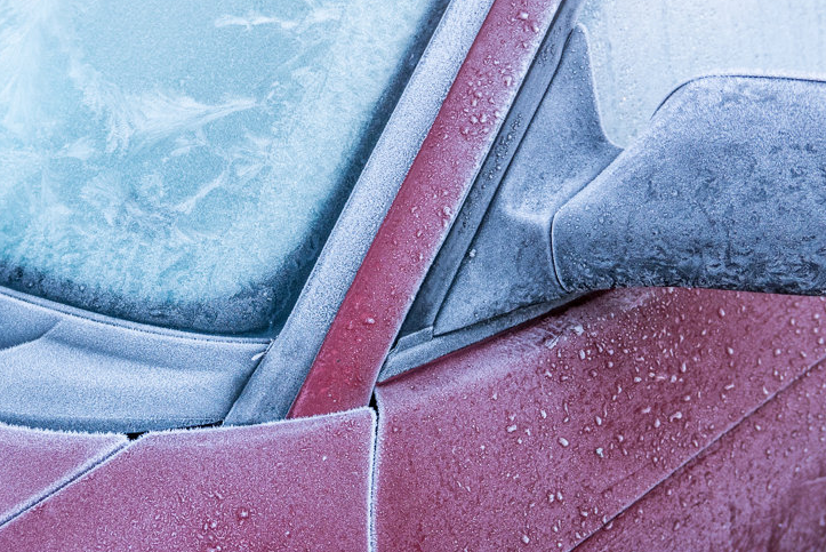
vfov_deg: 25.0
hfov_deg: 36.5
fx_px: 1240
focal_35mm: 54
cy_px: 339
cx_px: 272
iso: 200
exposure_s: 1/125
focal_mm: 17.2
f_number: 2.4
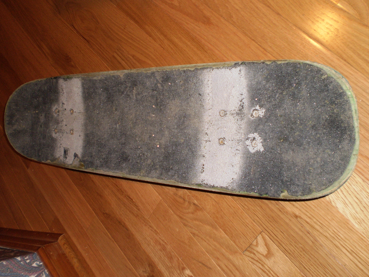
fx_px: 384
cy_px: 138
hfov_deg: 51.4
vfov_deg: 39.7
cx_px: 184
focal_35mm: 36
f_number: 3.1
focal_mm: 6.3
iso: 125
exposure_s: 1/30
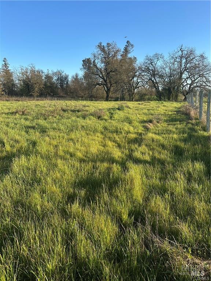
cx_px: 106
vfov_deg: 71.6
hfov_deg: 56.8
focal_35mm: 24
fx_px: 195
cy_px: 140
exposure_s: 1/1721
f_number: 1.78
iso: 80
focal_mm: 6.86
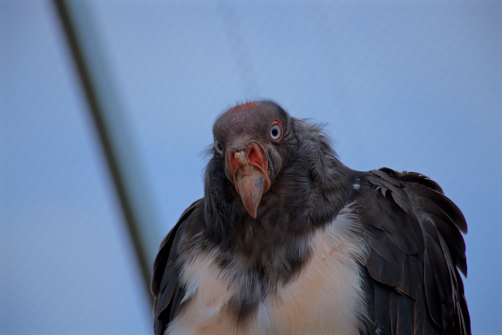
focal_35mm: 210
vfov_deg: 6.5
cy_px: 168
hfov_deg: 9.8
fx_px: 2928
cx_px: 251
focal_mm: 140
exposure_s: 1/800
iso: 200
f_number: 7.1
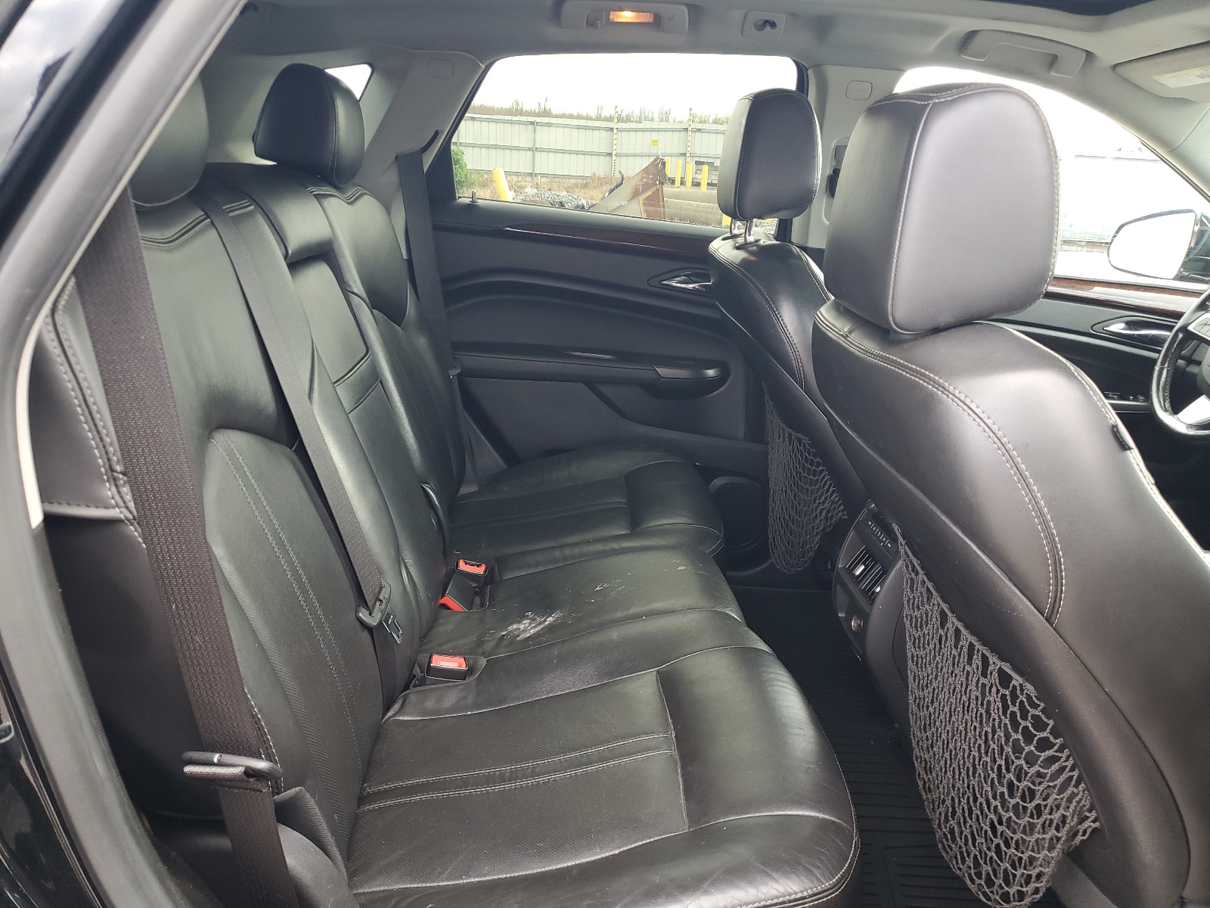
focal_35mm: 26
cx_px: 605
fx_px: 909
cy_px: 454
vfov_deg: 53.1
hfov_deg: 67.3
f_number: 1.5
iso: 64
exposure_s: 1/60.2
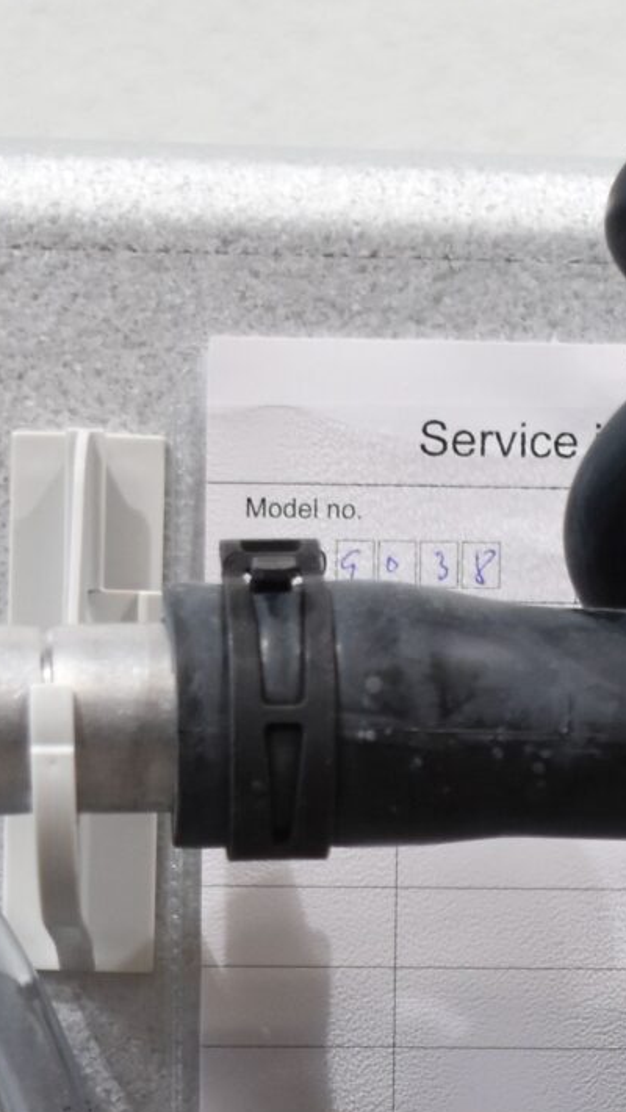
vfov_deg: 13.7
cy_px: 1243
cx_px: 408
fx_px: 4506
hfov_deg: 7.9
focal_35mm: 153
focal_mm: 27
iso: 800
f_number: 4
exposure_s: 1/160
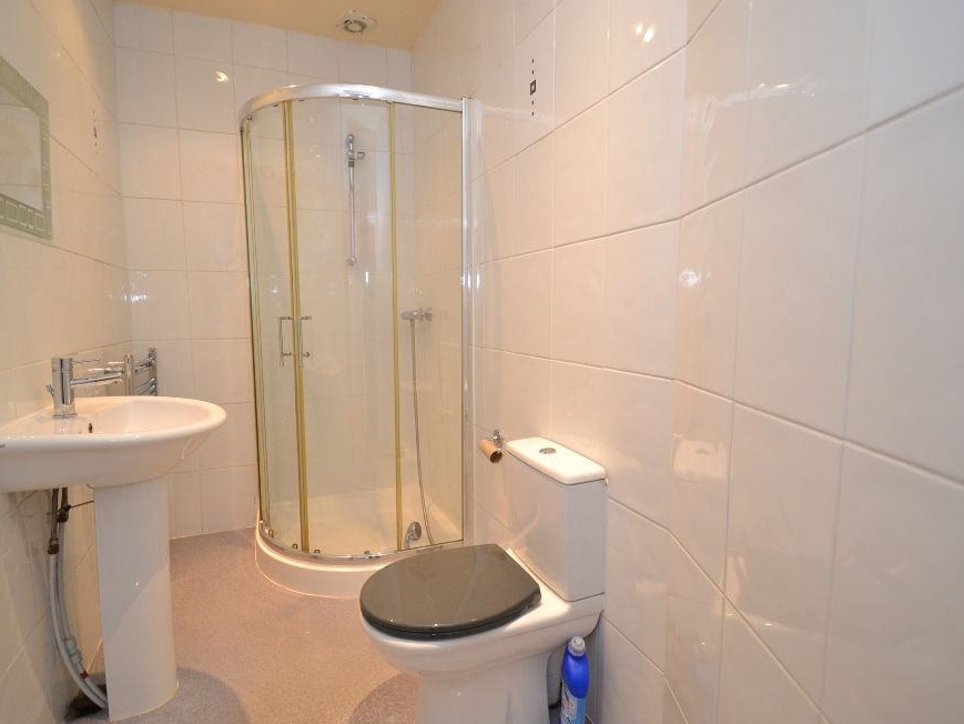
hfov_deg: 91.0
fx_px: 473
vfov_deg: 74.7
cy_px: 357
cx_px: 477
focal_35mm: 17
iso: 1000
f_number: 3.5
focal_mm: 10
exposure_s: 1/60
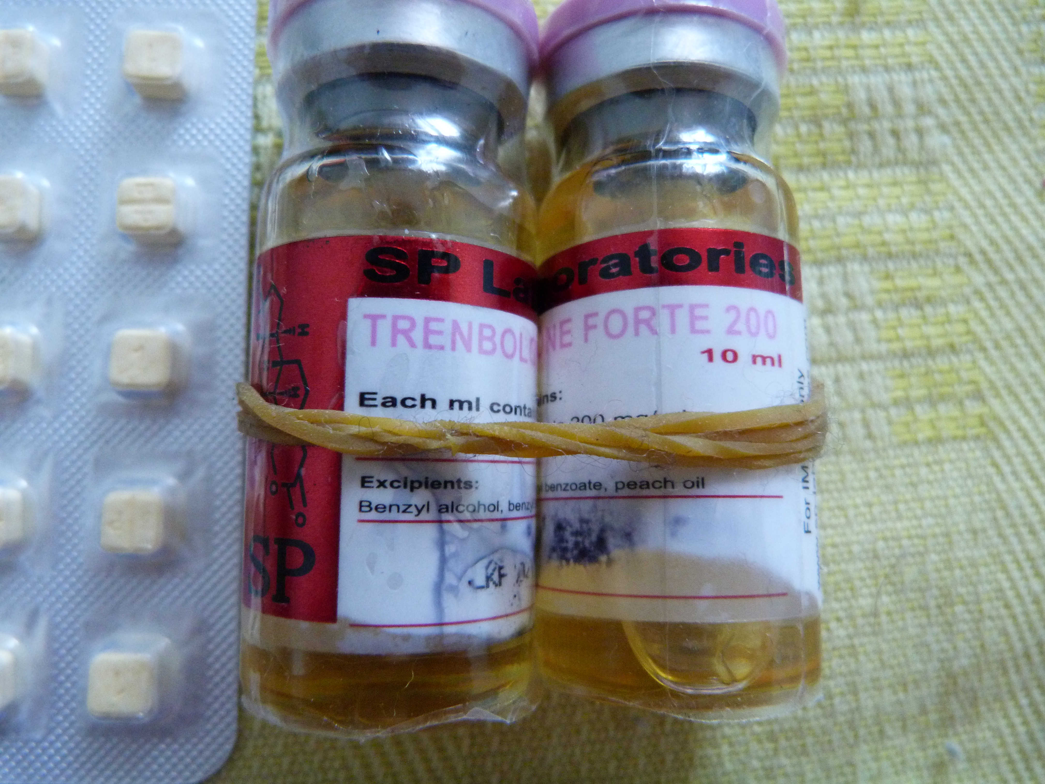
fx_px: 755
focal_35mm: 25
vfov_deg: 54.9
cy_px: 392
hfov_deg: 69.4
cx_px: 522
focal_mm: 4.5
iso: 400
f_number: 2.8
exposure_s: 1/20
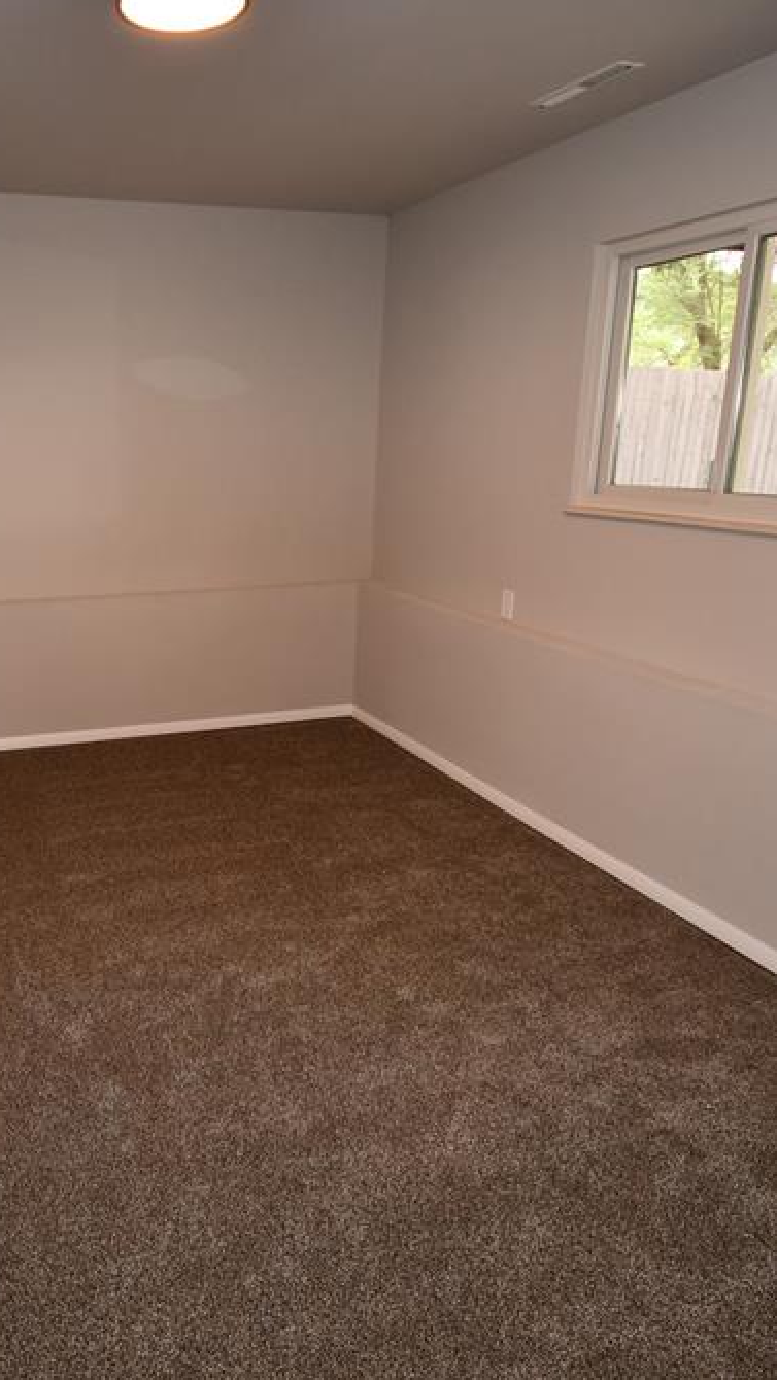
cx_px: 171
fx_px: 879
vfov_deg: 76.3
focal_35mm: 24
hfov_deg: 45.6
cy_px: 686
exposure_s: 1/60
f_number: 4.5
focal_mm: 10
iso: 450
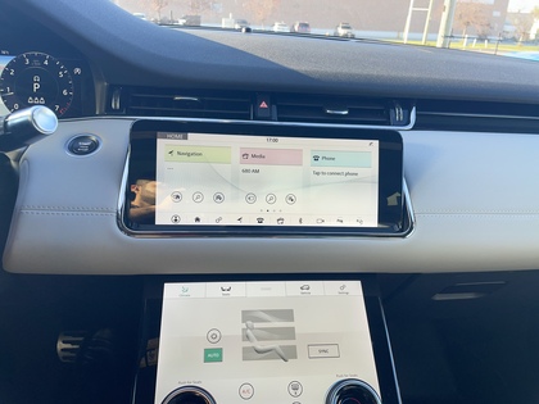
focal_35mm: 26
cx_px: 270
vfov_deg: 53.1
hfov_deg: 67.3
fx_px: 405
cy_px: 202
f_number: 1.6
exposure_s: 1/121
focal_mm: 4.2
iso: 40
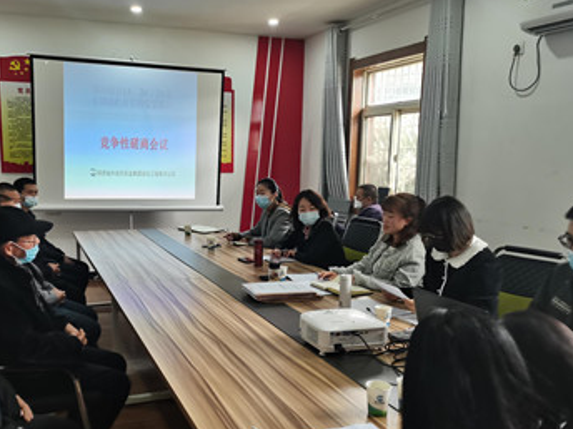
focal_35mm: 34
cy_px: 235
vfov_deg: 41.7
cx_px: 223
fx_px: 563
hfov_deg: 53.5
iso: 400
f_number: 1.8
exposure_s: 1/100
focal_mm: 5.58
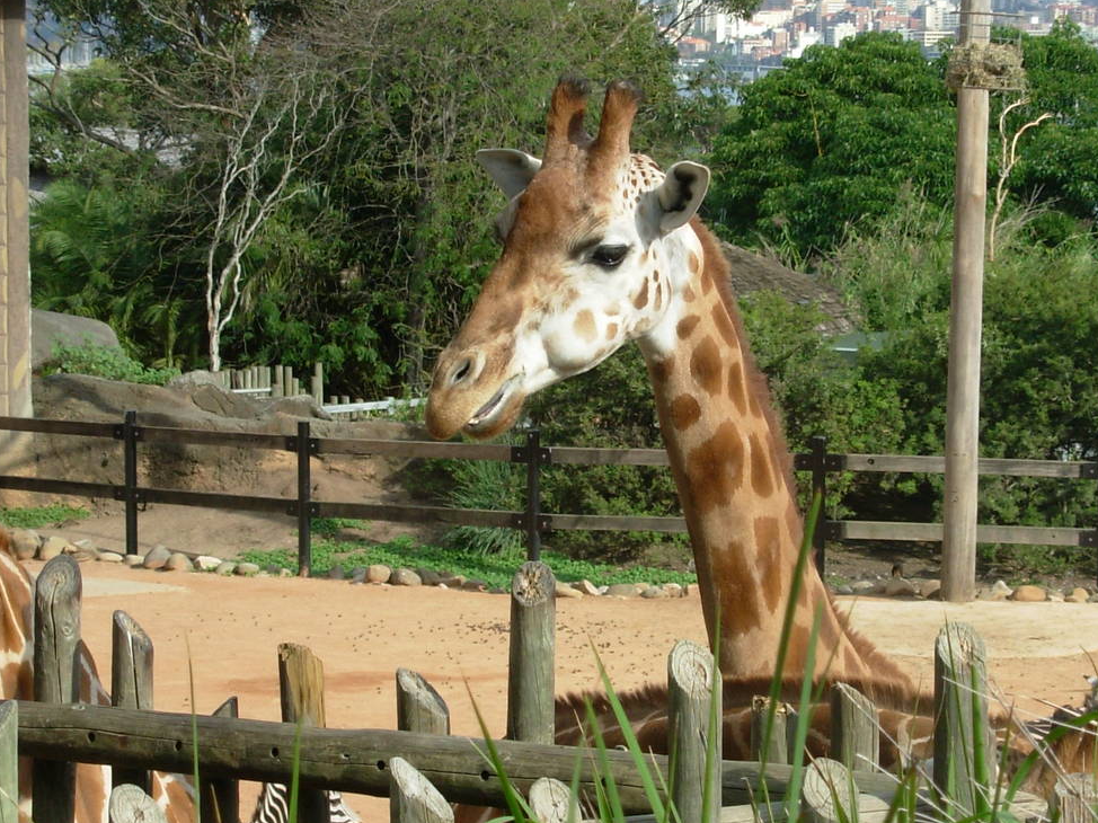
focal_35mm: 115
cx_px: 641
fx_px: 3647
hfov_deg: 17.1
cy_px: 357
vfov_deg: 12.9
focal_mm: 11.5
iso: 50
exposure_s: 1/609
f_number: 3.5
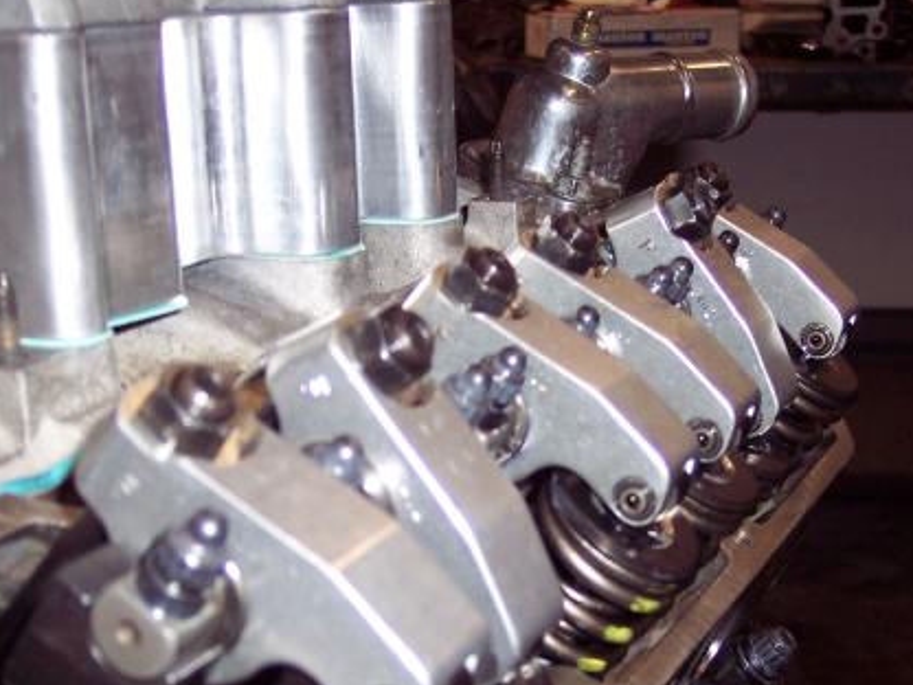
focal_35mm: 60
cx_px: 437
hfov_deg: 32.2
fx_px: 1583
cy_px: 479
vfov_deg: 24.2
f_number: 2.8
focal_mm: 8
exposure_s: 1/60
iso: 140
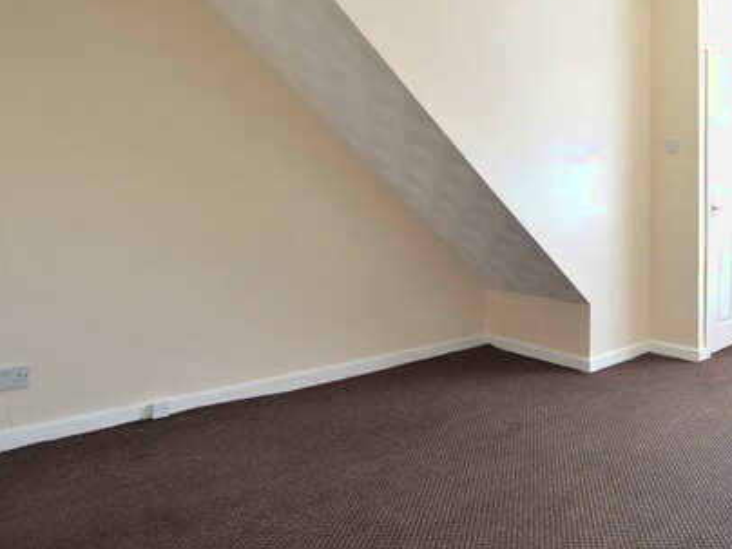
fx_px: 529
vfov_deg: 54.0
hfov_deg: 65.3
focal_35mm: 25
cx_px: 545
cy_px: 192
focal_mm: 10
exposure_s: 1/20
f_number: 3.5
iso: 125
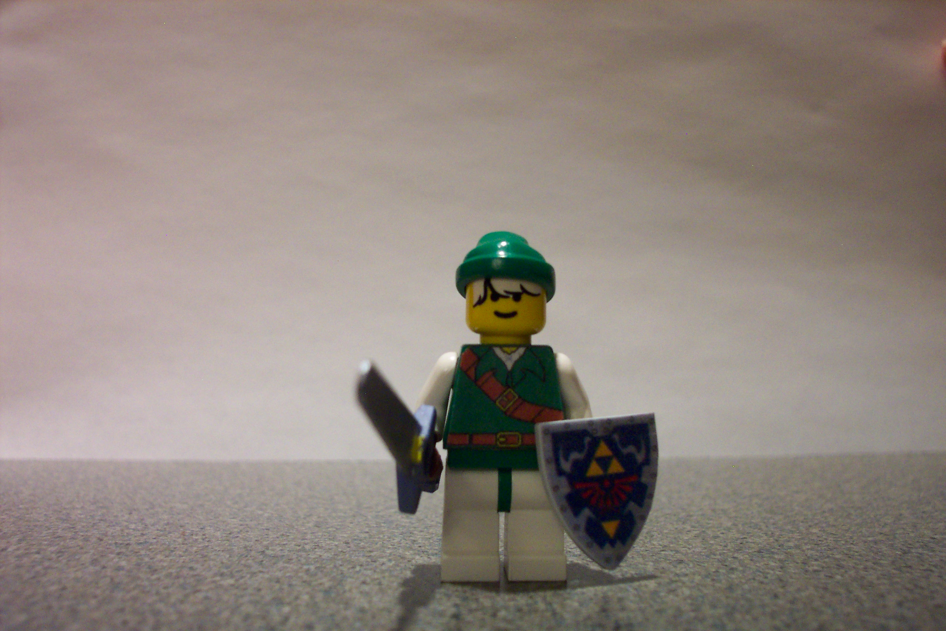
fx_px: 920
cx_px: 473
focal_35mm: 35
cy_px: 316
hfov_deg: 54.4
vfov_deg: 37.9
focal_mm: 7.5
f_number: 2.8
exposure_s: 1/30
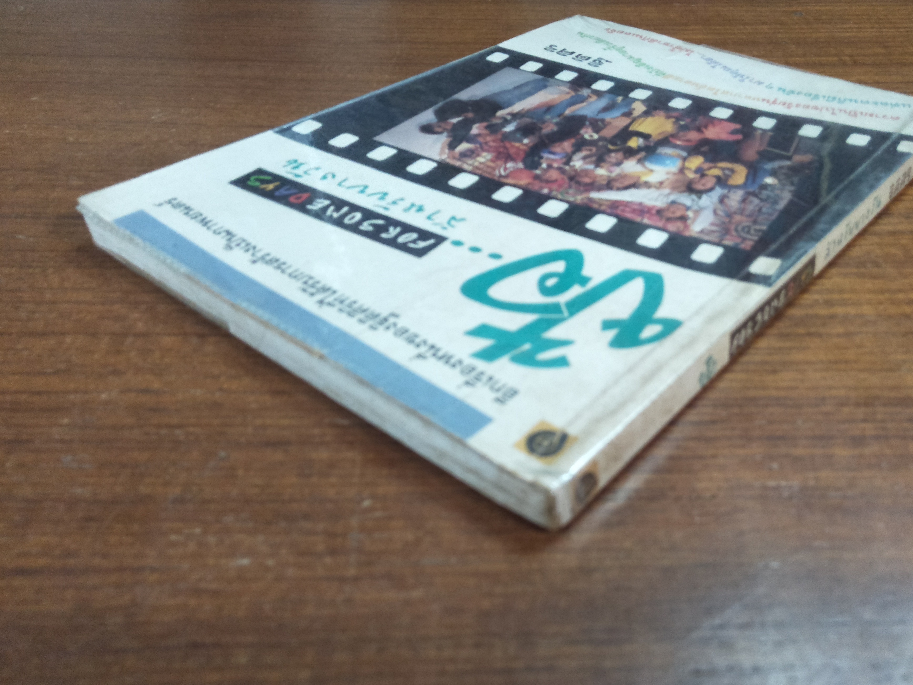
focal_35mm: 24
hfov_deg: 71.1
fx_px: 633
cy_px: 348
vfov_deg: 56.8
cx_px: 533
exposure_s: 1/33
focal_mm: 3.46
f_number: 2.2
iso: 317
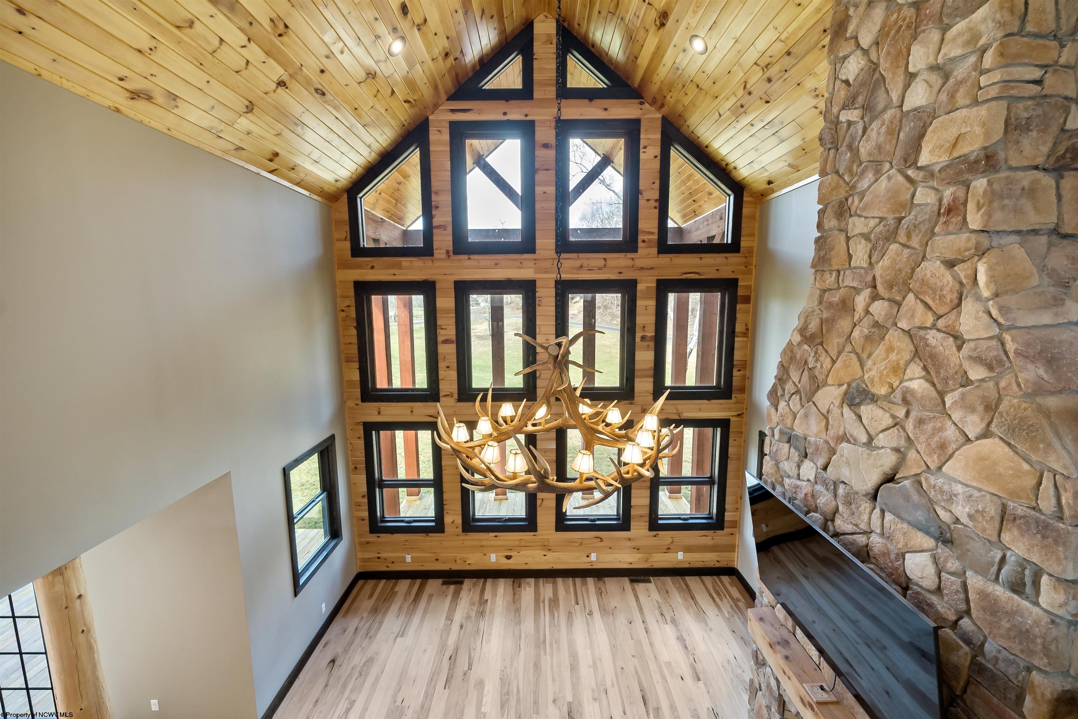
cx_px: 539
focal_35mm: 14
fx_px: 419
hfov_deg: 104.2
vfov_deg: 81.3
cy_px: 360
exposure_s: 1/200
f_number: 5.6
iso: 1000
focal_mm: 14
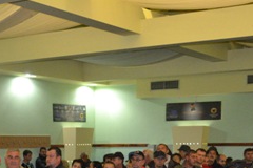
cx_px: 79
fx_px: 618
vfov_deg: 14.9
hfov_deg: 23.0
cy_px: 216
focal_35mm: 88
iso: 3200
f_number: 3.8
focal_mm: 22
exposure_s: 1/60
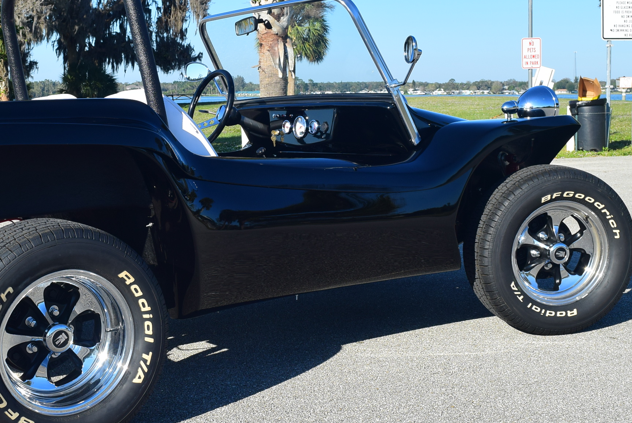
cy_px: 183
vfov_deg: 22.7
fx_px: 1052
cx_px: 202
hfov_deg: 33.1
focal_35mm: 60
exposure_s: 1/400
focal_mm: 23
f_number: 10
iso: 200
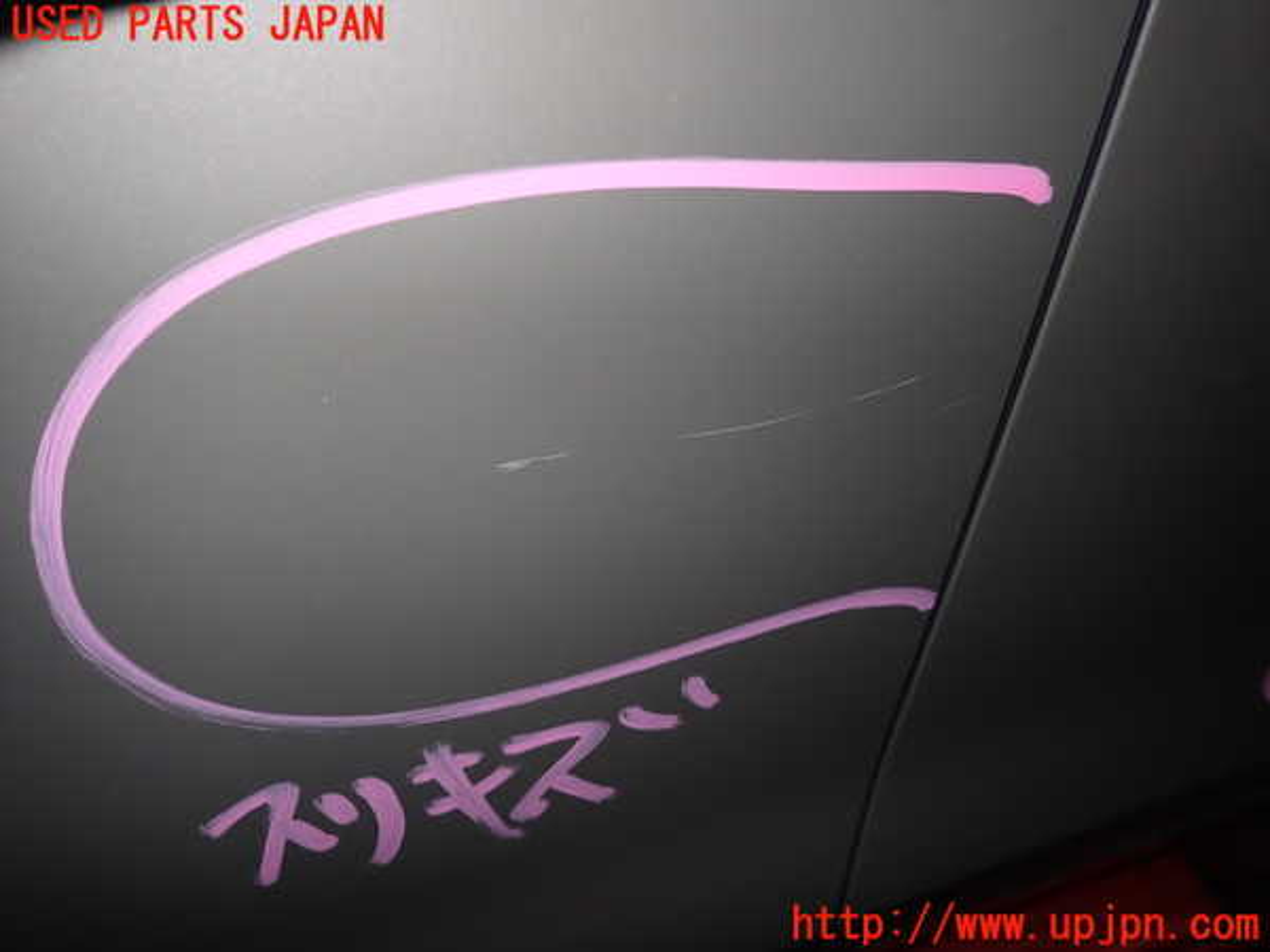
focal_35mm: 25
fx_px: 917
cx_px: 635
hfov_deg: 69.4
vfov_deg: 54.9
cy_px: 476
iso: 200
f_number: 5.6
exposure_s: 1/30
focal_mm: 4.5
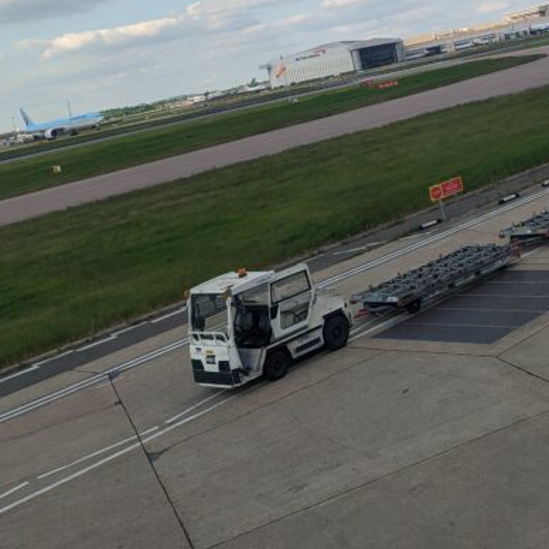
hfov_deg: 29.4
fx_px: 1005
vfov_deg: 28.8
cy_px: 8
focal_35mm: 56
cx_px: 487
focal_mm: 6.81
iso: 42
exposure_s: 1/726
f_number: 1.85
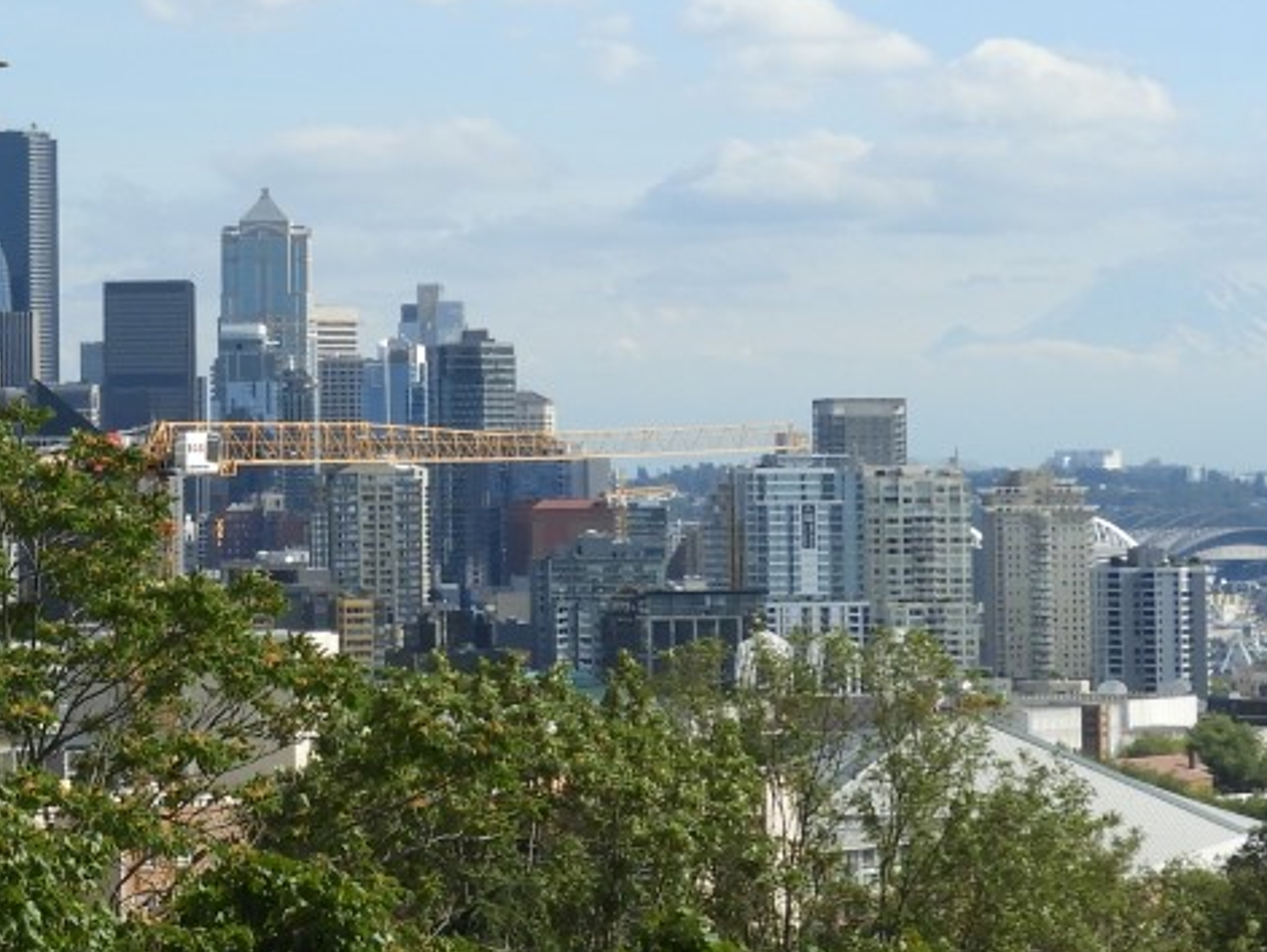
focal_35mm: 168
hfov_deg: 11.6
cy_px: 237
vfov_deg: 8.8
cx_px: -156
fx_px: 6154
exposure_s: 1/800
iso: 100
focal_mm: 9.9
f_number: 4
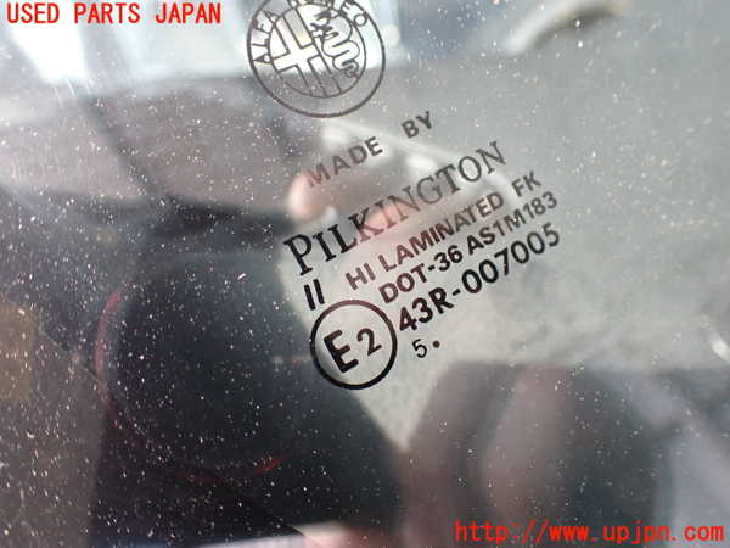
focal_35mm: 30
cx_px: 365
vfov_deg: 46.8
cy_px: 274
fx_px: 633
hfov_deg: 60.0
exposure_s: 1/125
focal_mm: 5.4
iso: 250
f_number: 2.3
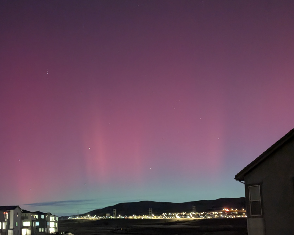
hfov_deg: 40.6
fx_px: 392
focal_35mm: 45
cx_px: 97
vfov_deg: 33.0
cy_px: 168
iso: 1321
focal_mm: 6.81
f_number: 1.85
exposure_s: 1/3
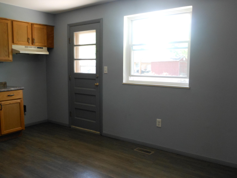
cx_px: 118
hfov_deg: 55.4
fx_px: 226
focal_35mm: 33
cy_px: 89
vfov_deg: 42.9
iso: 320
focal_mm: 5.9
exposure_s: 1/30
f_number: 4
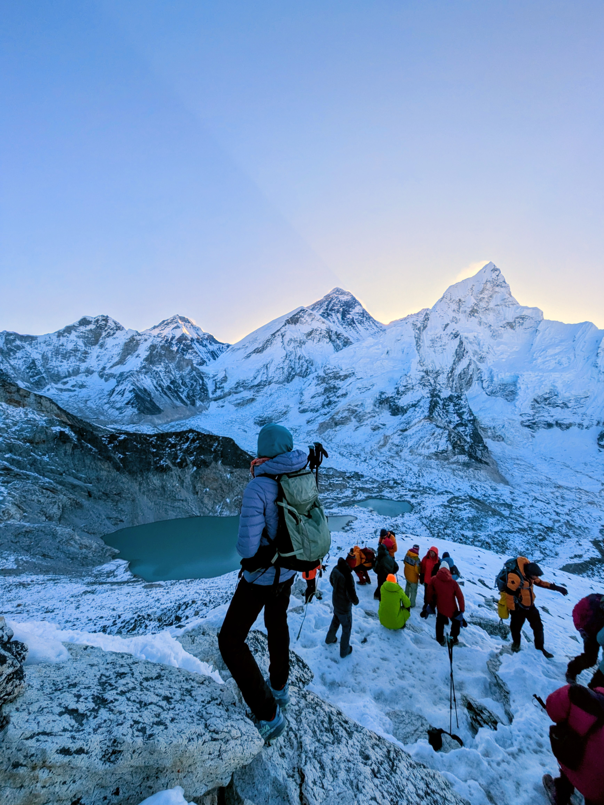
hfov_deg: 85.7
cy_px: 402
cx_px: 302
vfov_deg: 102.0
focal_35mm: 14
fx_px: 325
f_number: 2.2
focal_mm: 1.83
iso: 48
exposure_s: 1/713
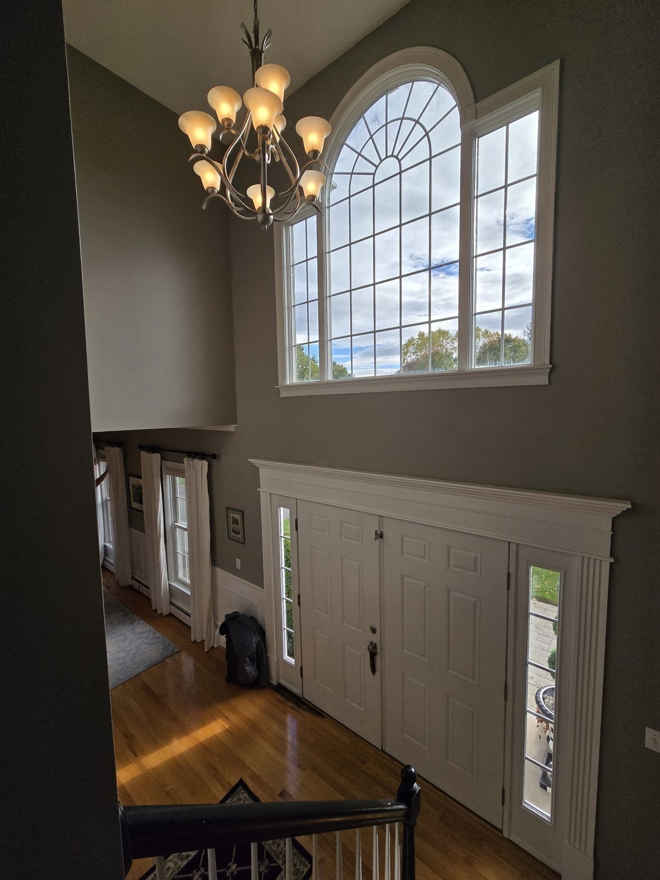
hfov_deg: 89.9
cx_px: 330
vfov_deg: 106.2
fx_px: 330
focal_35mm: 13
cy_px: 440
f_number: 2.2
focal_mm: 2.2
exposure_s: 1/876
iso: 50
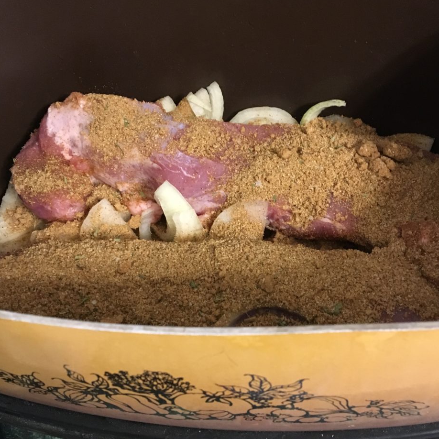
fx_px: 502
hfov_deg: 47.2
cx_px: 223
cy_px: 208
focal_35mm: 35
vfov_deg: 47.2
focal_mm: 4.15
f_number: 2.2
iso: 250
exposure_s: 1/15
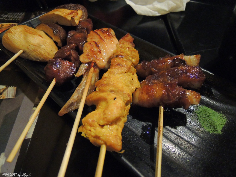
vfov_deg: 56.8
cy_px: 88
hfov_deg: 71.6
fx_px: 164
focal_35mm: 24
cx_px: 118
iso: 800
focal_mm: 4.3
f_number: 1.8
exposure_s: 1/30
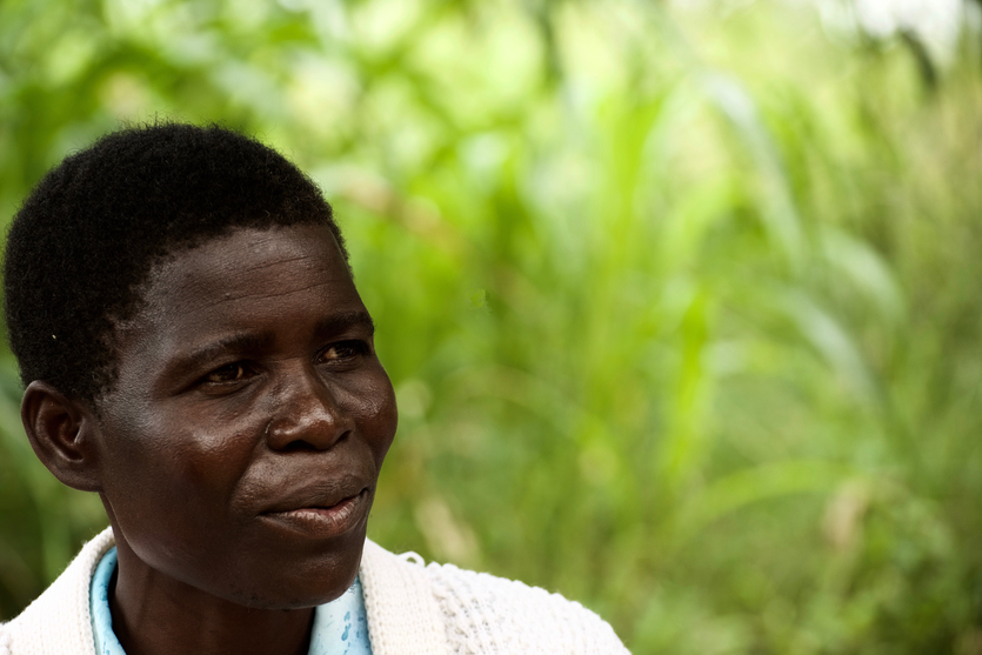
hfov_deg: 14.7
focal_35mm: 139
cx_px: 395
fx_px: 3792
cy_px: 382
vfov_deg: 9.9
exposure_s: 1/400
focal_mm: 116
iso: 400
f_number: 4.8
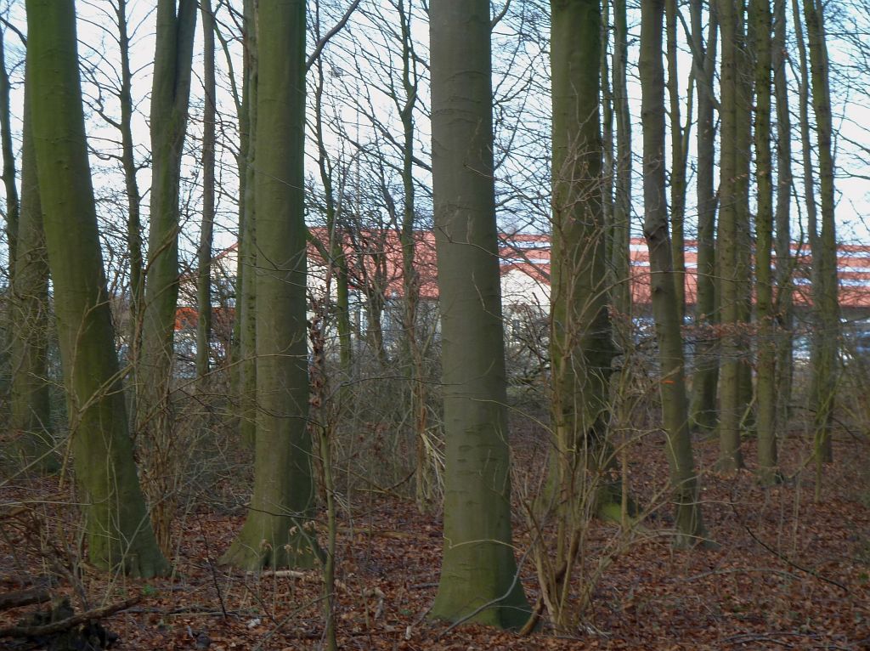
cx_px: 435
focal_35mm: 111
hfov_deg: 17.7
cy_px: 326
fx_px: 2787
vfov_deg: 13.3
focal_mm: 18.2
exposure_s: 1/50
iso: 100
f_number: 4.4
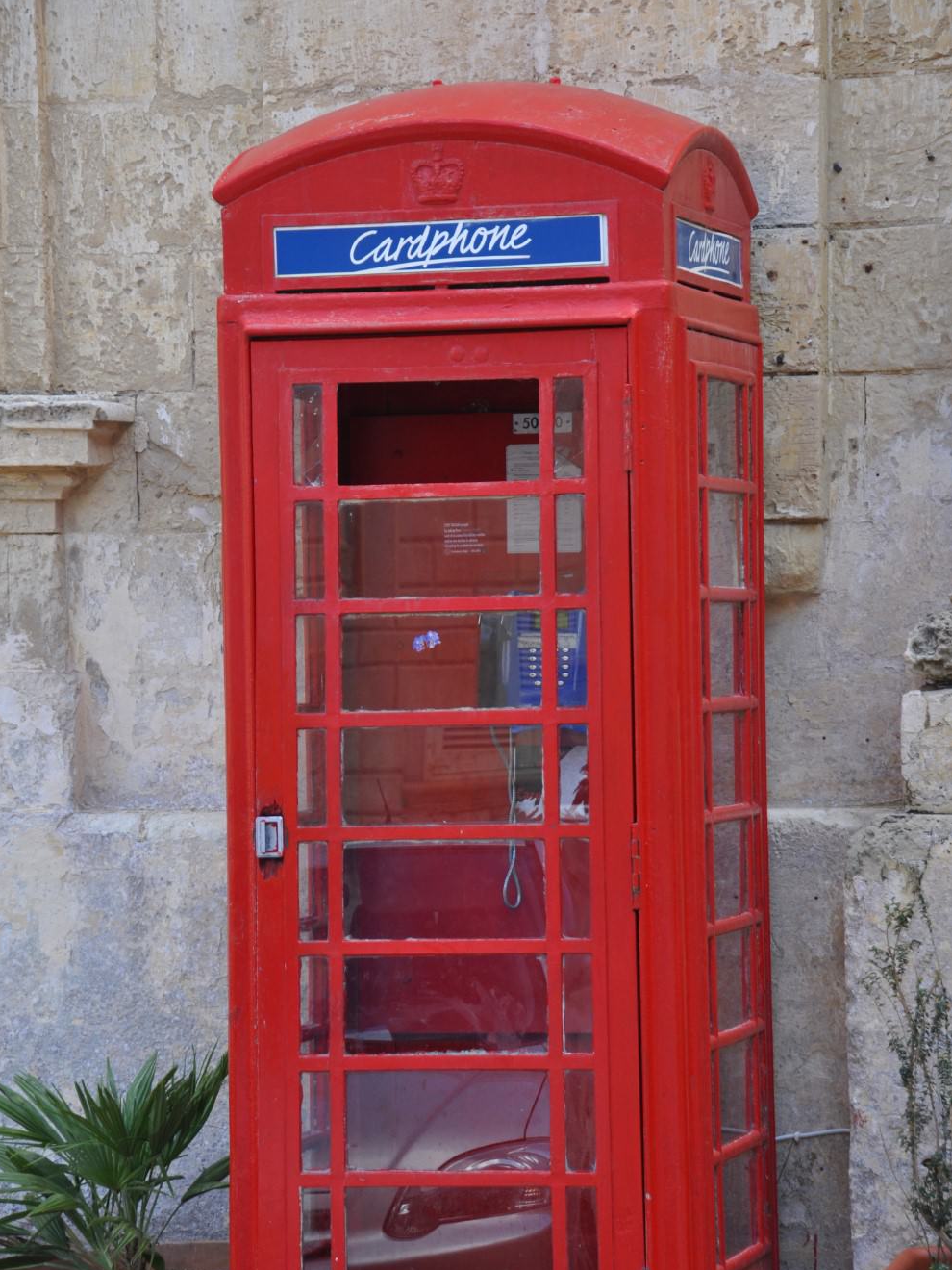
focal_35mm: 156
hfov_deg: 9.5
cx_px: 475
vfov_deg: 12.7
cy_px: 642
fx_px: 5704
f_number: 5.6
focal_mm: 95
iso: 560
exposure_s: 1/250
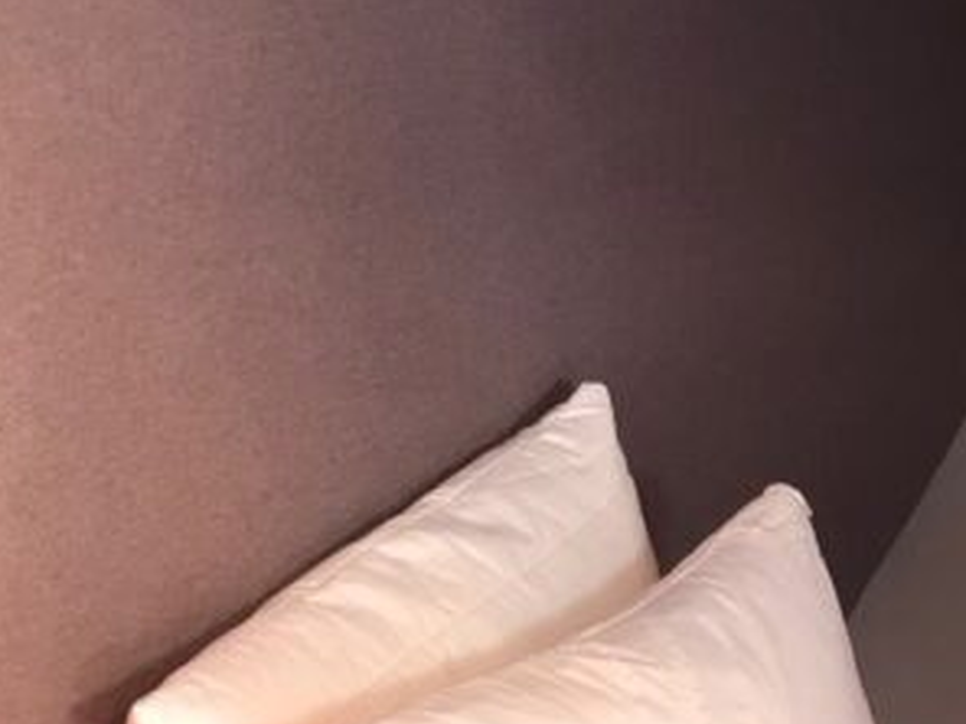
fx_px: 2707
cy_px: 505
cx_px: 711
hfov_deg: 20.1
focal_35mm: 97
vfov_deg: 15.2
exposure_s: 1/17
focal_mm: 3.99
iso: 40
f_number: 1.8
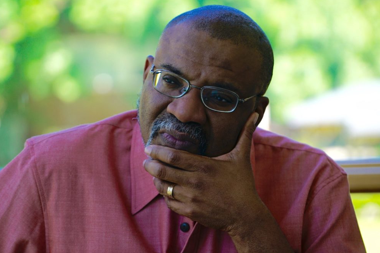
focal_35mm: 127
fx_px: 1340
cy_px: 126
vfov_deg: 10.8
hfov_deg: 16.1
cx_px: 189
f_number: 4
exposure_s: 1/200
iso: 400
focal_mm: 126
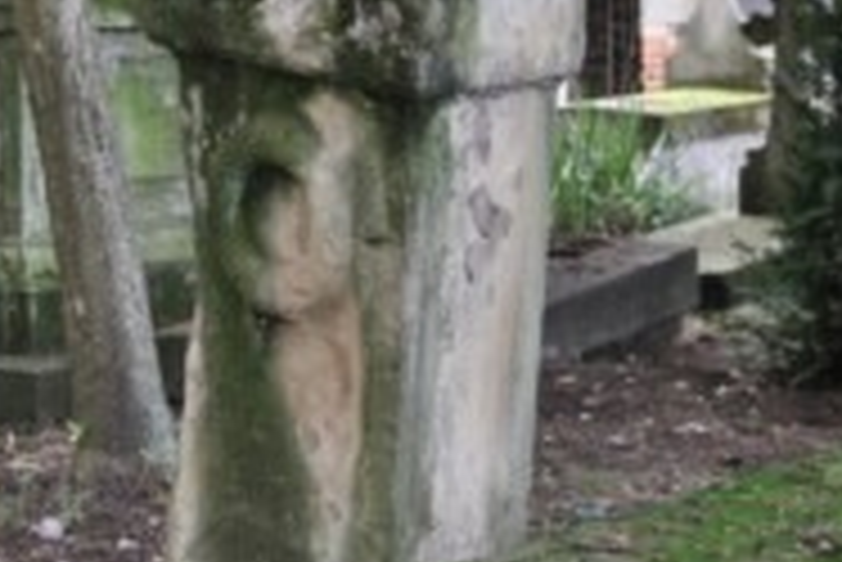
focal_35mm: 90
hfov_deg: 22.4
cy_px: 13
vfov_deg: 15.0
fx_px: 2111
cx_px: 225
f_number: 4
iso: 200
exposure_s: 1/50
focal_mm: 25
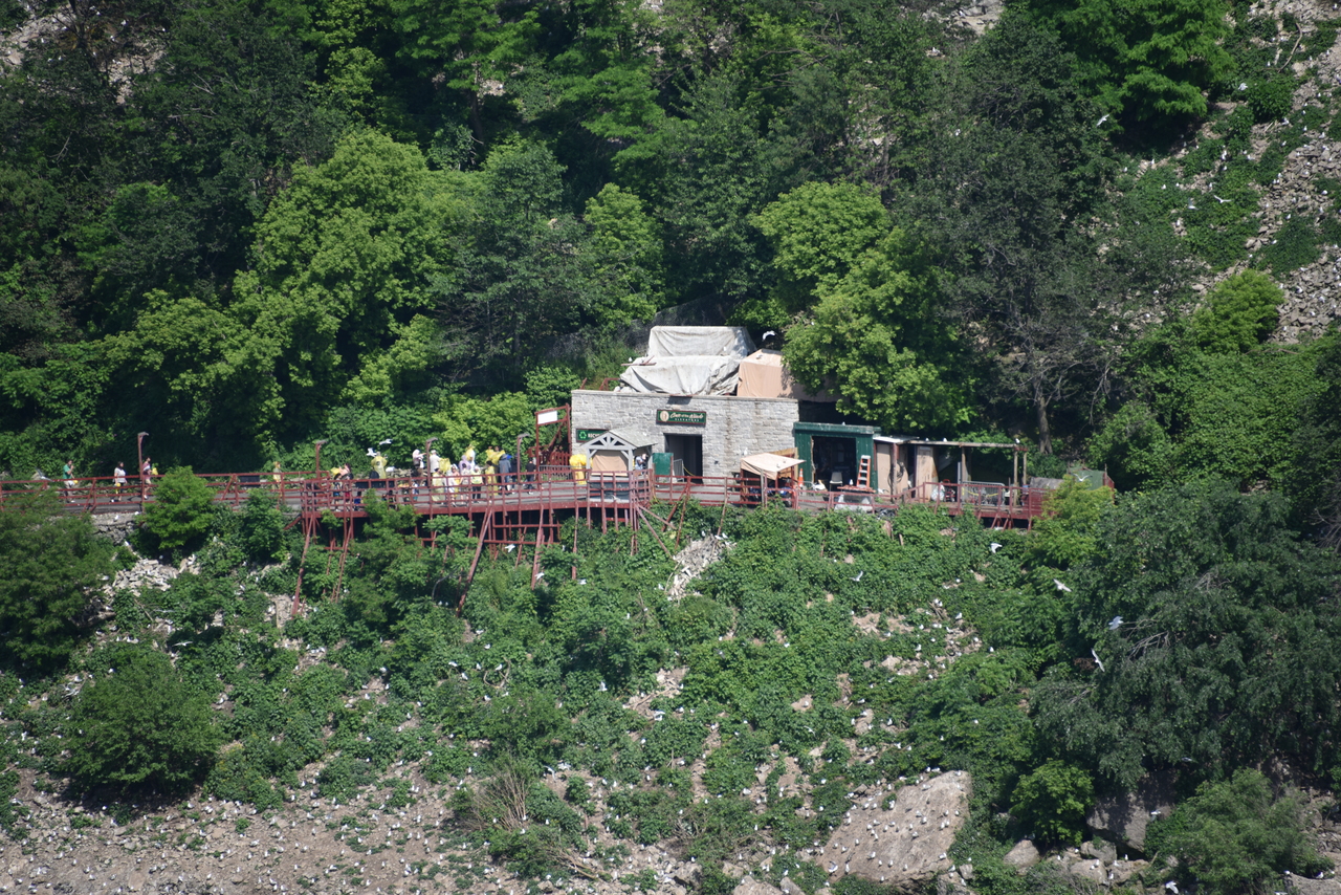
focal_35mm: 300
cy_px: 448
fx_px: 11177
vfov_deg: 4.6
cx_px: 670
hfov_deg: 6.9
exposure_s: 1/640
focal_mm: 300
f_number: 5.6
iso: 160
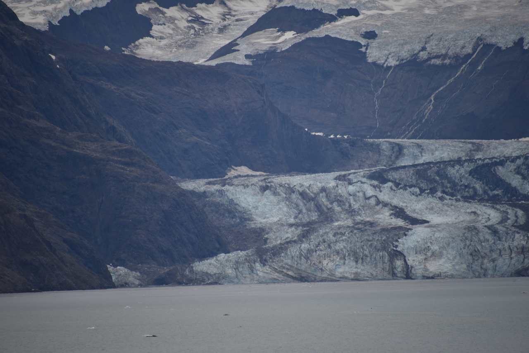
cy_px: 176
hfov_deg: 6.9
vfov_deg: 4.6
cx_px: 264
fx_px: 4409
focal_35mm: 300
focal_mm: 300
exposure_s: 1/640
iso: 220
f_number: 5.6
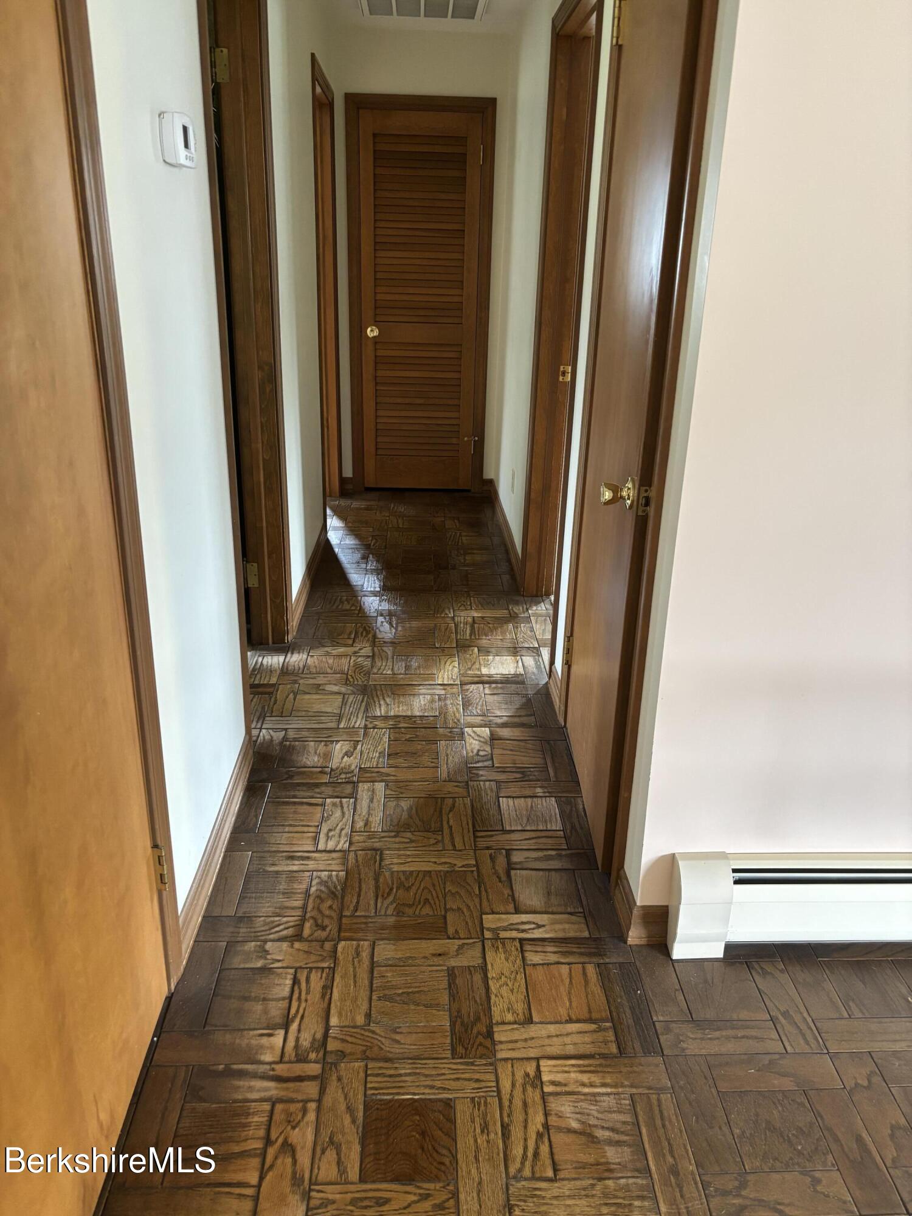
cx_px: 456
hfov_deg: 53.1
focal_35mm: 26
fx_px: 913
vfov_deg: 67.3
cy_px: 608
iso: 320
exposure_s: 1/60
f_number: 1.6
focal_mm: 5.96
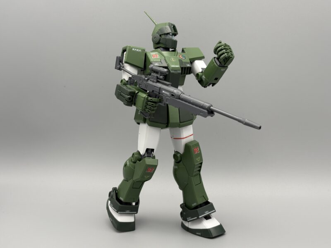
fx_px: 497
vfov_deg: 28.0
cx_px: 166
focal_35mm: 52
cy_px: 124
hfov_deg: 36.8
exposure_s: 1/194
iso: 32
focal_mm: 5.96
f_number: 1.6
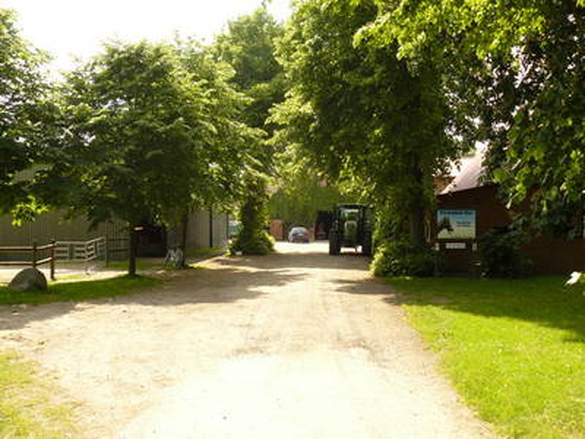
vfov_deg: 39.7
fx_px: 608
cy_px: 220
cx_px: 292
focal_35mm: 36
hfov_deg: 51.4
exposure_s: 1/160
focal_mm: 6
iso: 100
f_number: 4
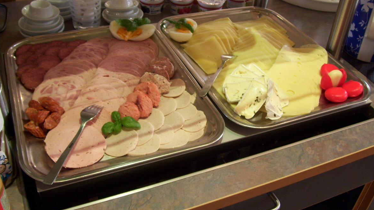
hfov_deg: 50.5
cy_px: 106
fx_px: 397
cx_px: 187
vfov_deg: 29.7
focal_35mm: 40
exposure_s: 1/15
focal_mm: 6
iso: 160
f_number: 2.7
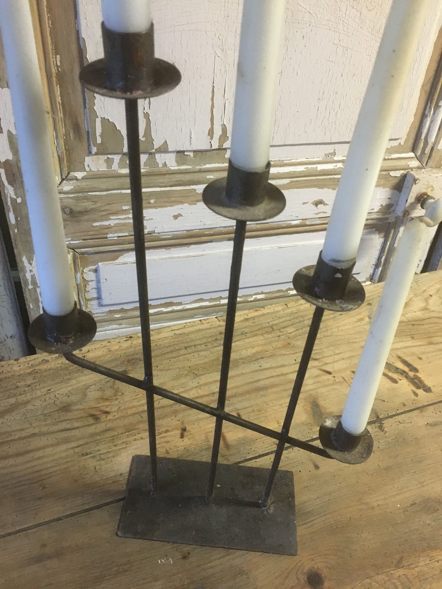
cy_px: 294
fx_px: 494
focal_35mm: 29
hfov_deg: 48.2
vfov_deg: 61.7
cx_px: 221
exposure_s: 1/17
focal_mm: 4.15
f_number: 2.2
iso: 200
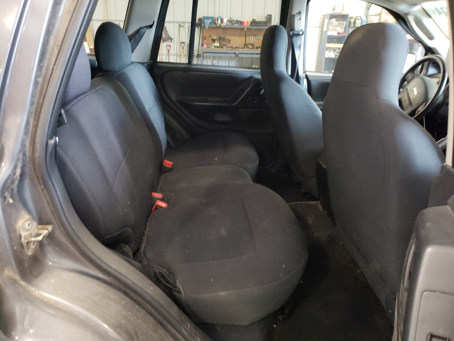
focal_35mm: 26
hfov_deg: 67.3
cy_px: 170
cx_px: 227
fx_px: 341
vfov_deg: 53.1
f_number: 1.5
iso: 693
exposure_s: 1/24
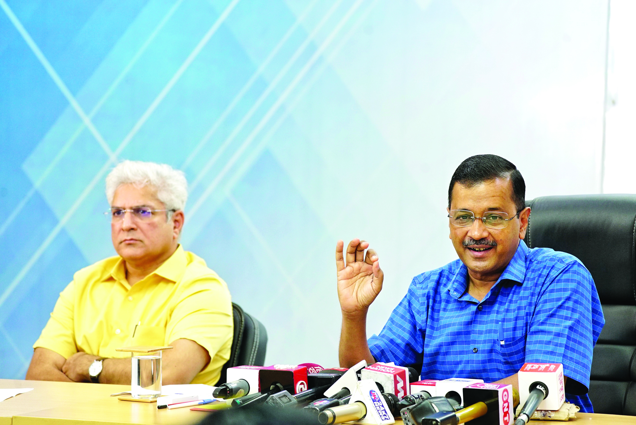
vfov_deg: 8.3
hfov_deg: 12.4
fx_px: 2934
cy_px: 212
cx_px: 318
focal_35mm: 166
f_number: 5.6
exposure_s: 1/160
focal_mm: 166
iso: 2000
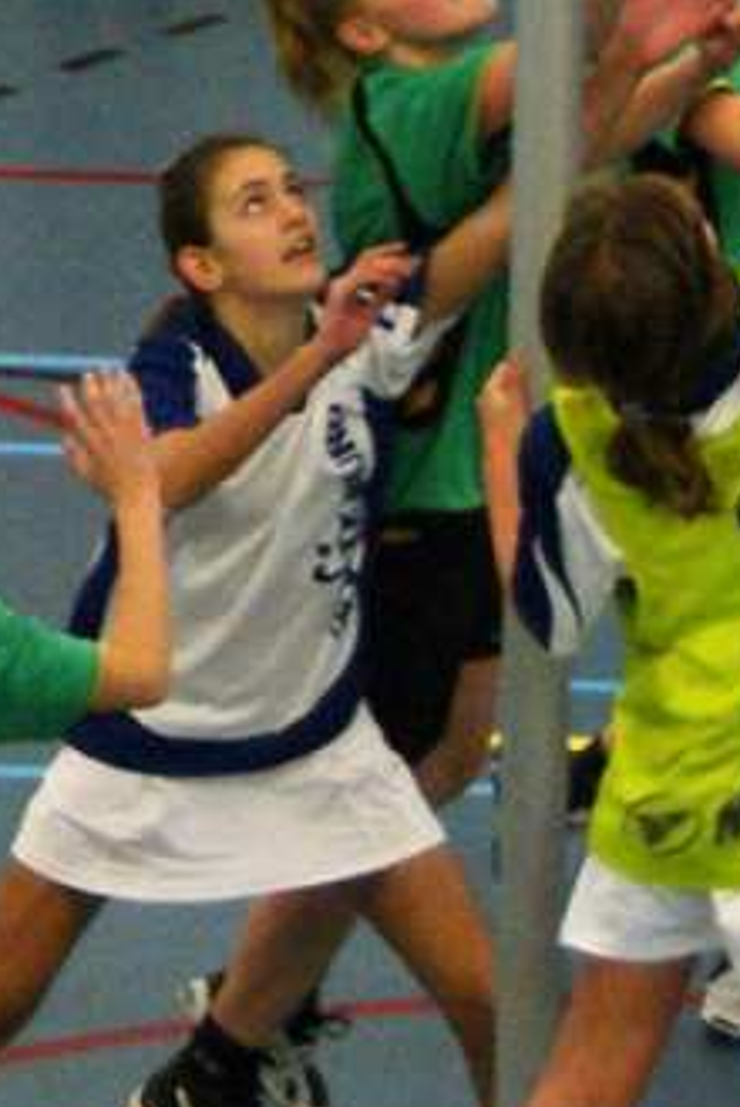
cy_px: -57
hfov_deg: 8.4
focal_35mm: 164
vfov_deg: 12.3
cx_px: 141
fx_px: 5046
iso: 800
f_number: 4
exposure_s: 1/160
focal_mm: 30
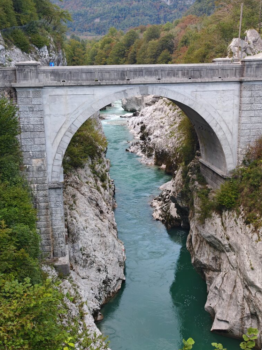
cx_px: 132
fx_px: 474
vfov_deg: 40.4
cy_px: 177
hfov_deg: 30.9
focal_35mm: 47
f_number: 2
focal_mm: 8.72
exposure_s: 1/100
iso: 155
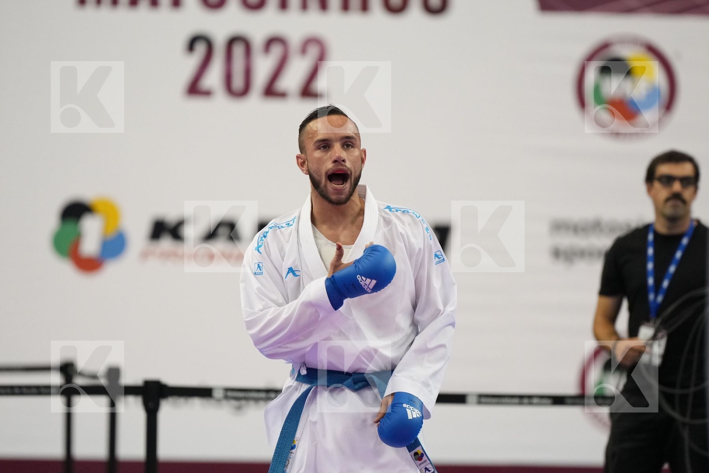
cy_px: 236
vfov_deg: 4.6
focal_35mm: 300
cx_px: 354
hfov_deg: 6.9
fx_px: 5908
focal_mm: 200
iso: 3200
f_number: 2.8
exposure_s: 1/1000
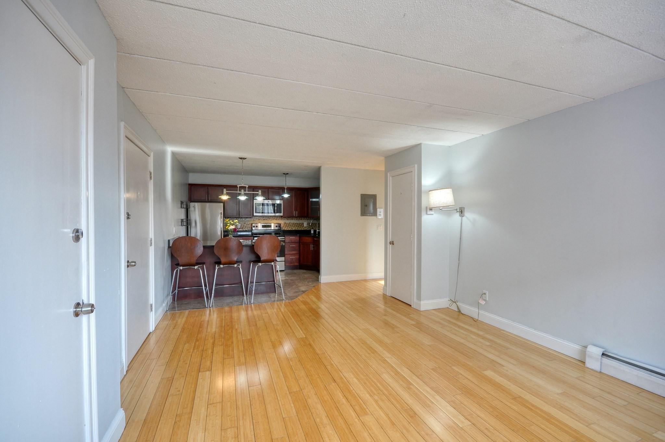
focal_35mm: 15
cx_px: 332
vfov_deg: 77.2
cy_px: 221
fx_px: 277
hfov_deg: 100.4
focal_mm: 10
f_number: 9
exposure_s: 1/13
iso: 400
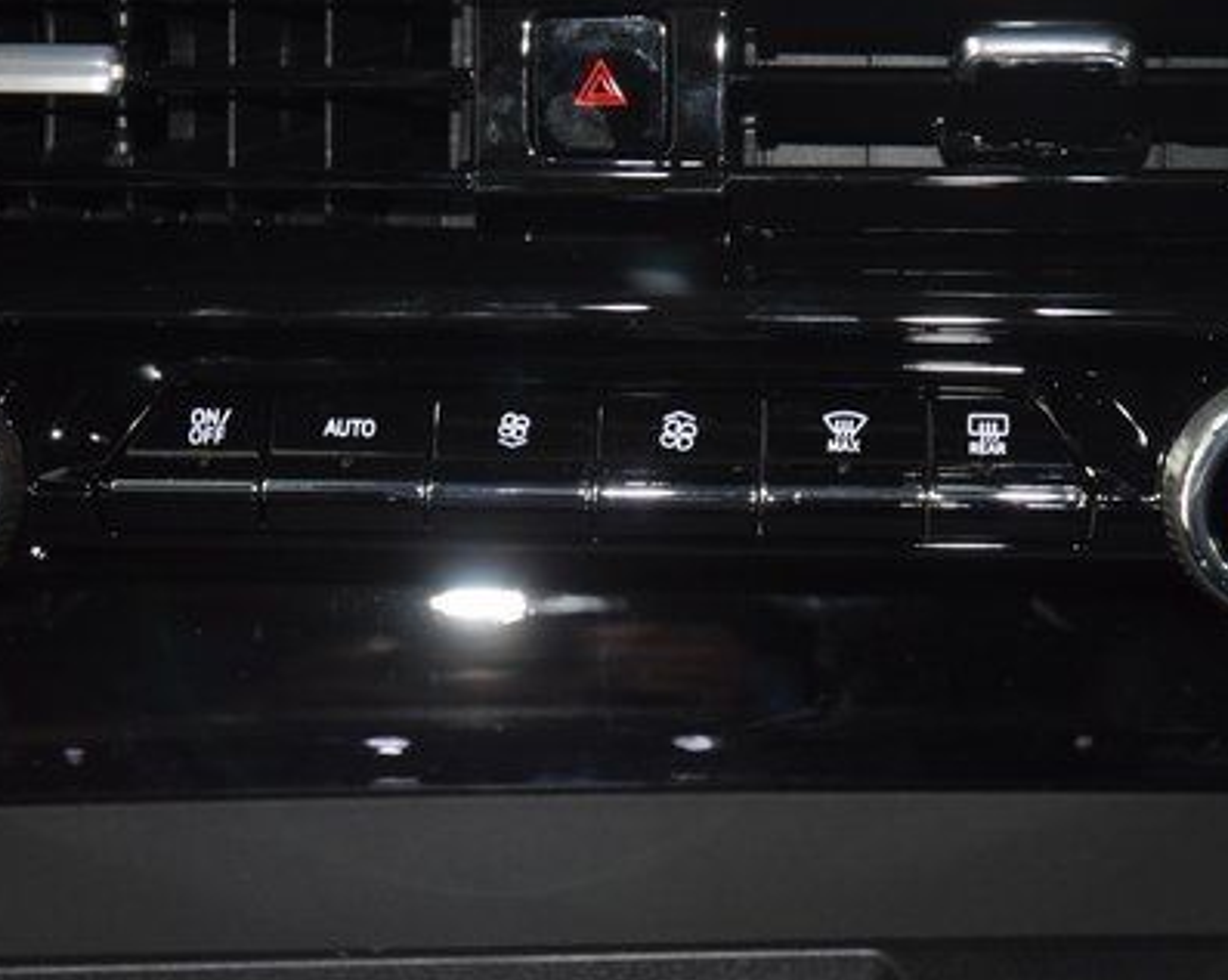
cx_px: 572
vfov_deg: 9.7
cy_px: 431
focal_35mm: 159
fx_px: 5774
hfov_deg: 12.1
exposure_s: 1/20
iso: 2200
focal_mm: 70
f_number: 4.5
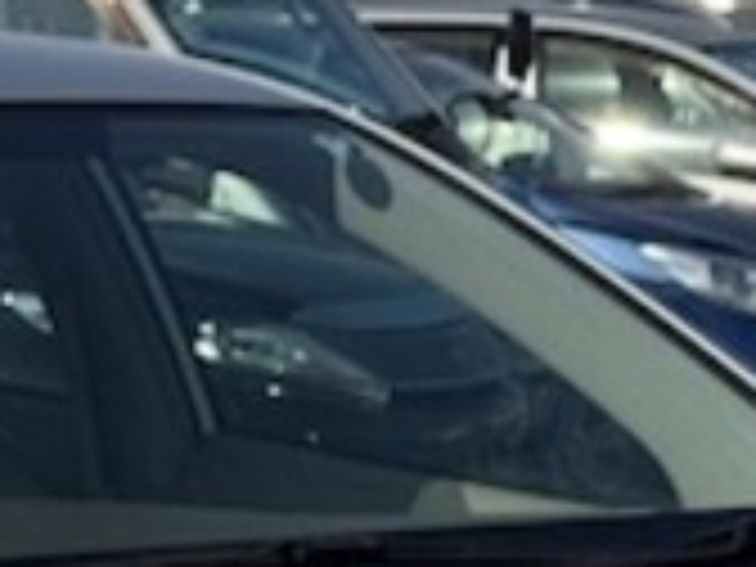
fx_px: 5001
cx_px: 58
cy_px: 1004
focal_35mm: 229
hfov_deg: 8.6
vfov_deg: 6.4
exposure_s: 1/6410
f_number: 1.78
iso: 64
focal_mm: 6.76
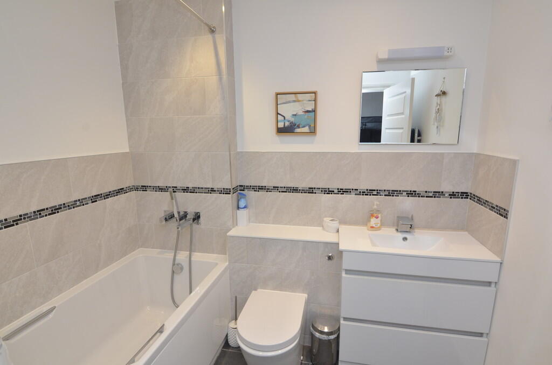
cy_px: 182
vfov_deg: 67.1
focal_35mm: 18
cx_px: 276
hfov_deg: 90.1
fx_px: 275
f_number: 7.1
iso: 800
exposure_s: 1/60
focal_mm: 12
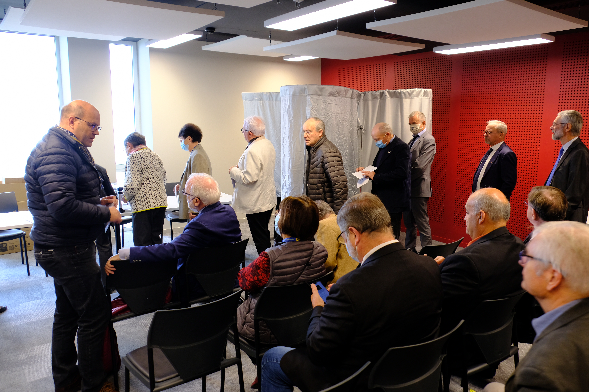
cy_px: 196
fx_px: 458
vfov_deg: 46.4
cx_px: 294
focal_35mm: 28
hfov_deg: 65.5
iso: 800
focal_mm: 18.5
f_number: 4.5
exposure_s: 1/30
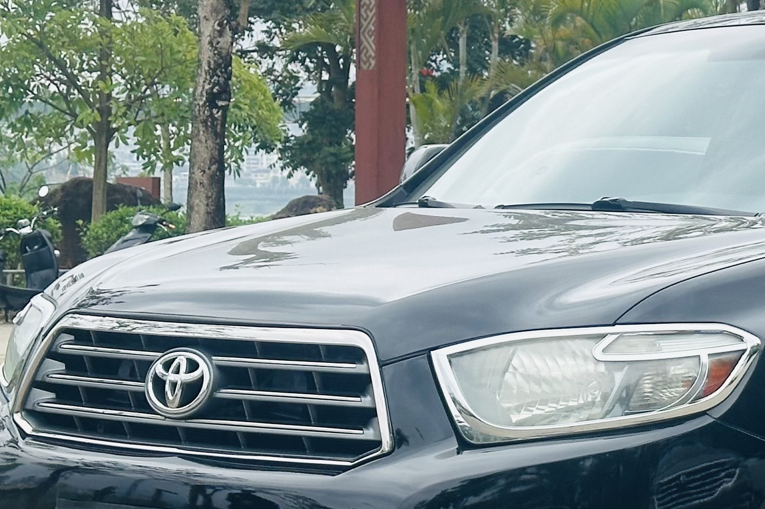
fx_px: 2783
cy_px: 230
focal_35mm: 131
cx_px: 778
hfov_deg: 15.4
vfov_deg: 10.5
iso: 64
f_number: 1.78
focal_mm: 6.86
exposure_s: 1/1497
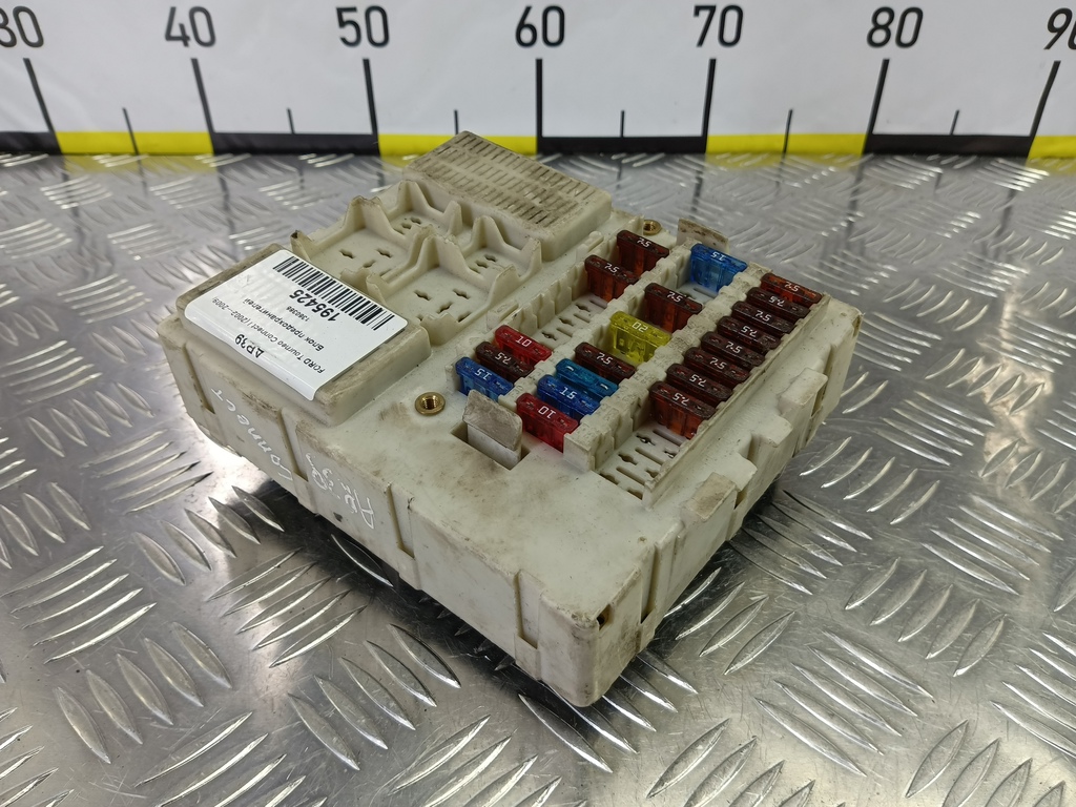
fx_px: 715
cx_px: 538
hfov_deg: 73.9
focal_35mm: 23
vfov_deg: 58.9
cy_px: 404
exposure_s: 1/50
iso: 97
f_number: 1.6
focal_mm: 4.11
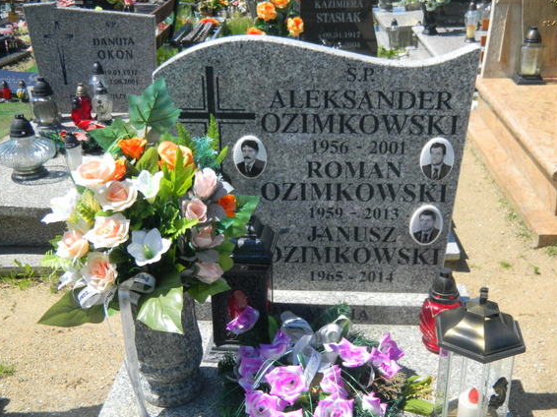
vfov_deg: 33.6
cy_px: 211
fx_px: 692
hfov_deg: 43.8
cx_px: 302
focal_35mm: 43
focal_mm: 6.9
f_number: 8.1
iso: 80
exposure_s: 1/127
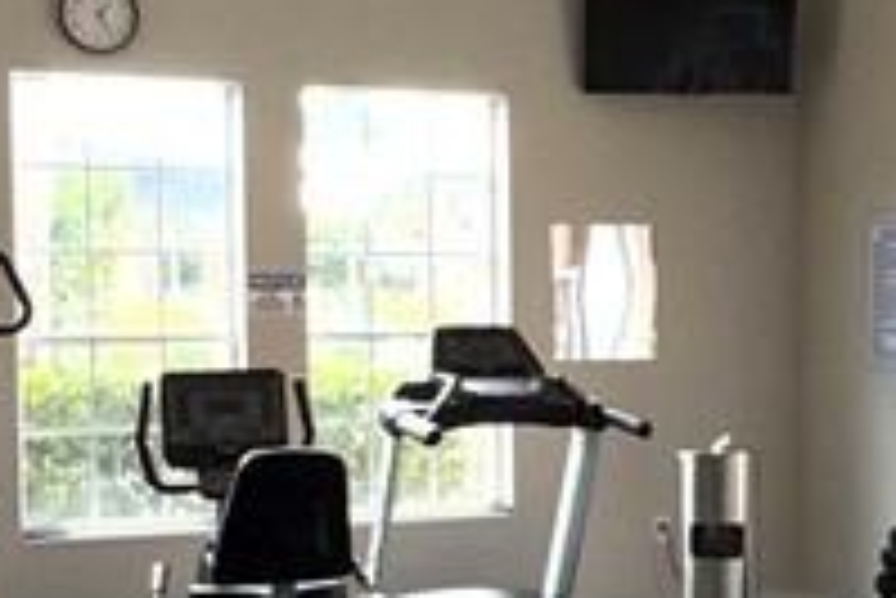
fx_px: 1868
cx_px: 657
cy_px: 409
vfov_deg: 18.2
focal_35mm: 75
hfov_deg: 26.7
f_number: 2.2
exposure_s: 1/122
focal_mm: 2.22
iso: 25
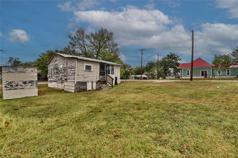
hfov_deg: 93.3
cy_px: 79
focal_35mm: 17
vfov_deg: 70.5
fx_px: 112
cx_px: 119
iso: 100
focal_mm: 17
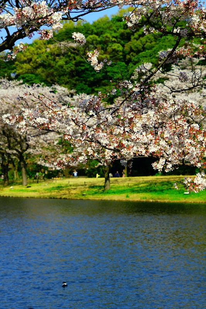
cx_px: 103
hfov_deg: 11.9
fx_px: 992
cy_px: 154
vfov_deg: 17.7
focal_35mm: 116
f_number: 7.1
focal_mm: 77
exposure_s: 1/640
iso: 125
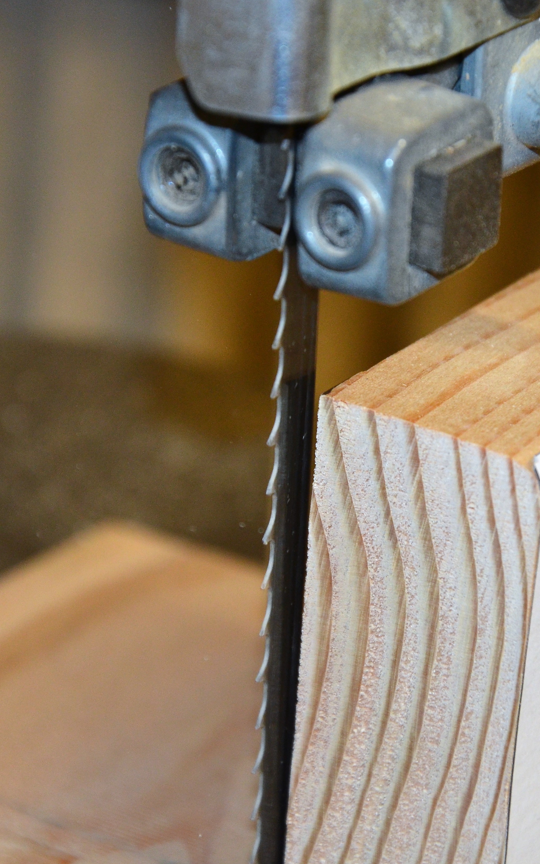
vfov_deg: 8.6
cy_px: 433
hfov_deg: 5.4
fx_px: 5717
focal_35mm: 243
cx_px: 280
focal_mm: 105
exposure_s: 1/60
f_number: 5.6
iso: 1000
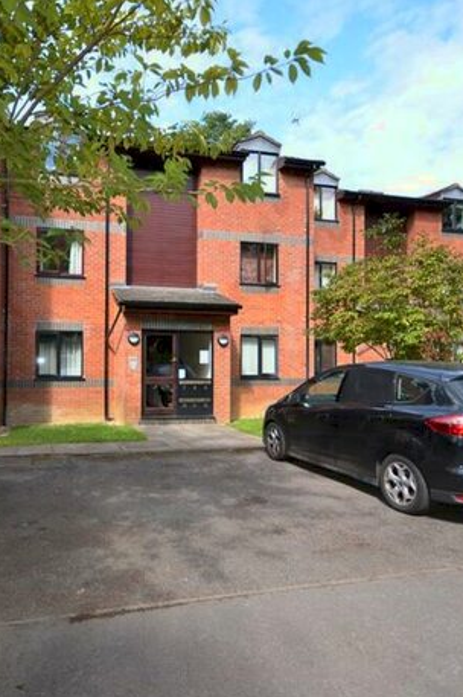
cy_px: 353
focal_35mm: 23
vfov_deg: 76.1
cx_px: 136
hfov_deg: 53.4
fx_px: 444
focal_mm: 10
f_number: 4
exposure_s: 1/250
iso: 100
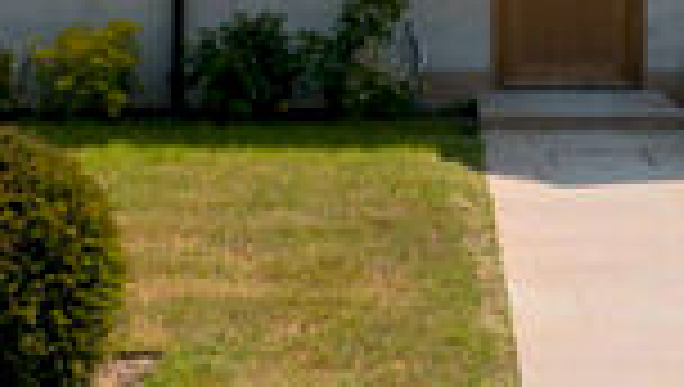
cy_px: -146
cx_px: 459
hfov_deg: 20.1
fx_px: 1925
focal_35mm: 106
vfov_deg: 11.1
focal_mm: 22
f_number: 11
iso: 200
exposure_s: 1/320
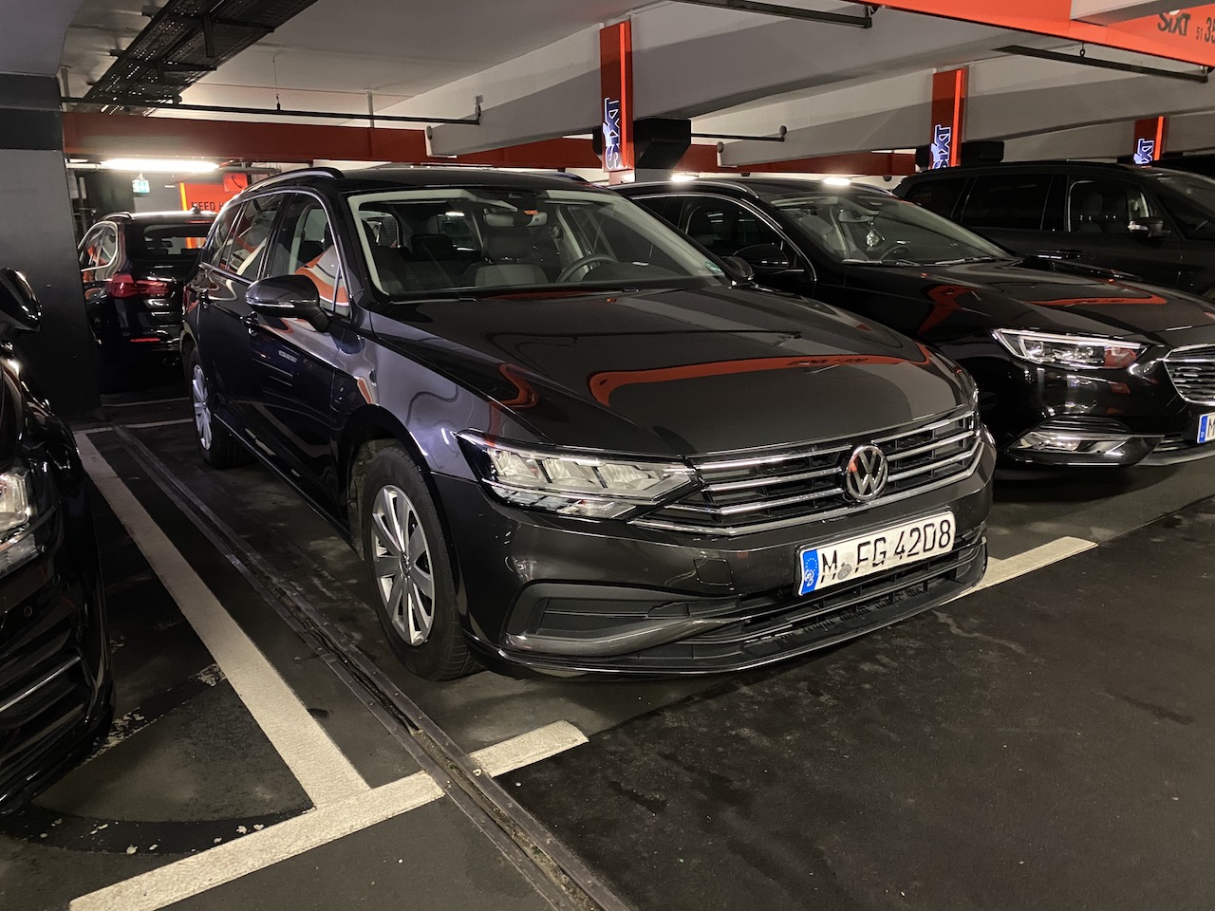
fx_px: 913
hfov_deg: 67.3
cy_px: 456
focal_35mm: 26
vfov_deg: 53.1
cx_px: 608
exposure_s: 1/25
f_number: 1.8
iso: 800
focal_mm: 4.25
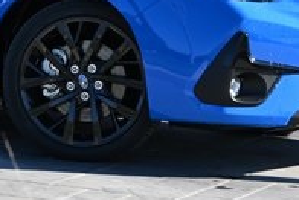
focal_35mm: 191
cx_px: -12
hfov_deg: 10.7
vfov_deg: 7.1
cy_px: -112
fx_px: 1584
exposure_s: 1/250
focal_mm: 39
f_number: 5.6
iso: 100
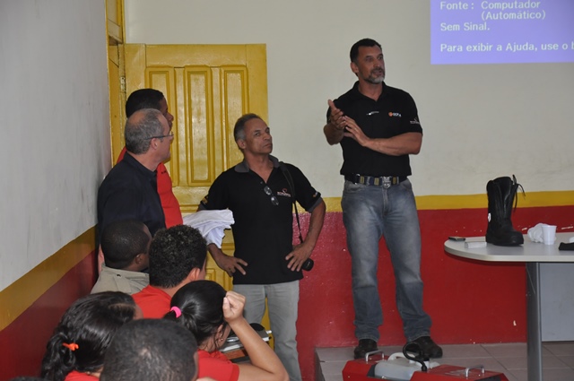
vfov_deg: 16.5
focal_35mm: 82
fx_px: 1314
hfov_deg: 24.6
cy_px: 190
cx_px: 287
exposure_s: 1/60
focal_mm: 55
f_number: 5.3
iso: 800
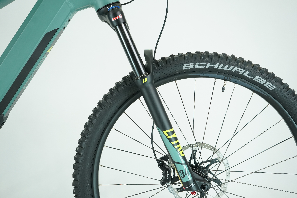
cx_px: 148
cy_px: 99
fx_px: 330
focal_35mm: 40
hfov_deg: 48.5
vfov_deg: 33.4
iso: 1600
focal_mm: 40
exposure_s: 1/200
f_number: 5.6
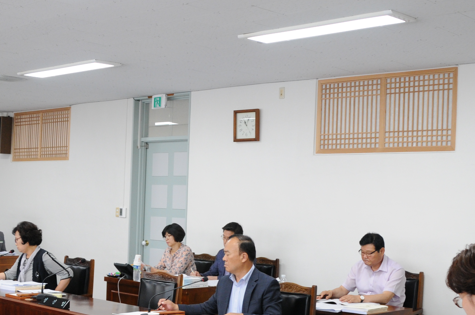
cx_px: 194
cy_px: 212
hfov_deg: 35.0
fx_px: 751
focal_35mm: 57
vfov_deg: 23.6
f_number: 4
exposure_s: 1/60
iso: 500
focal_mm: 18
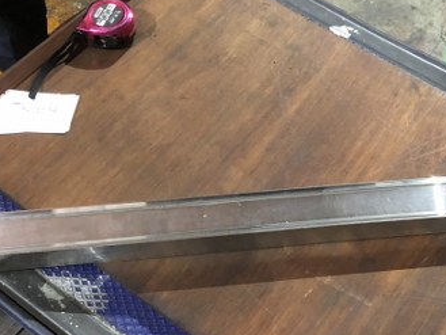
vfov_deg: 28.5
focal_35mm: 51
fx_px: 657
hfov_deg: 36.8
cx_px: 319
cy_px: 133
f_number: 1.8
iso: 80
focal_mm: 3.99
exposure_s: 1/6
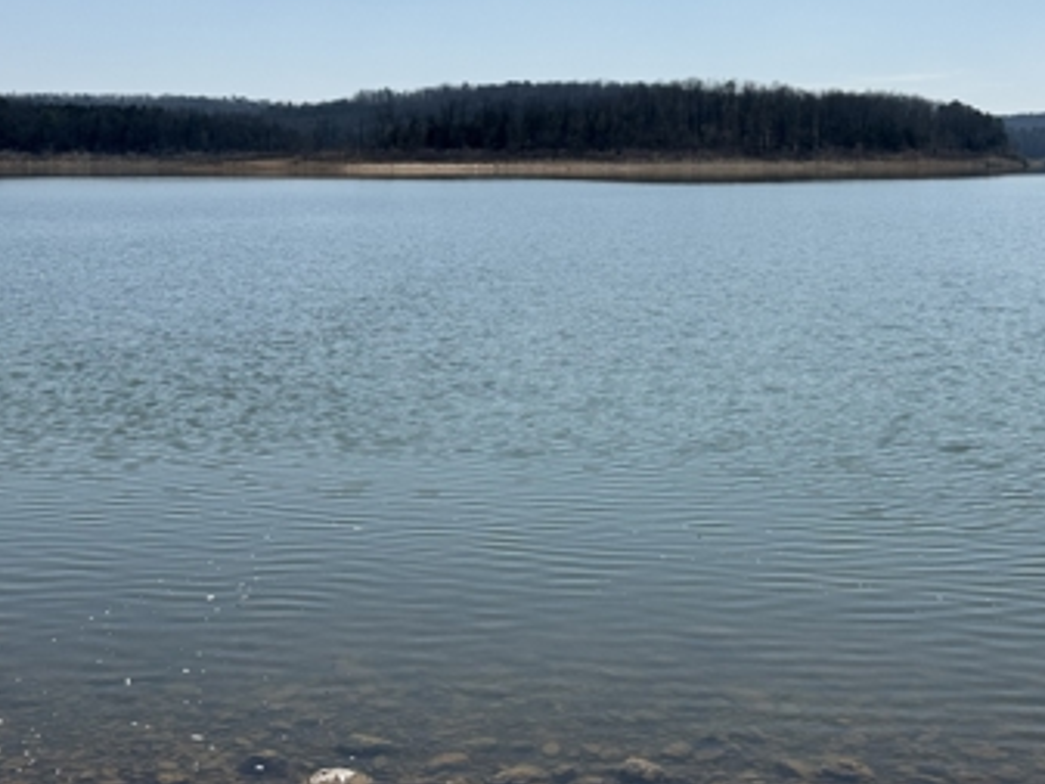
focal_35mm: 57
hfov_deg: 33.7
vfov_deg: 25.6
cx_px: 598
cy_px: 322
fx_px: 1721
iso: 64
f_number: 1.78
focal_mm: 6.76
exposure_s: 1/11364
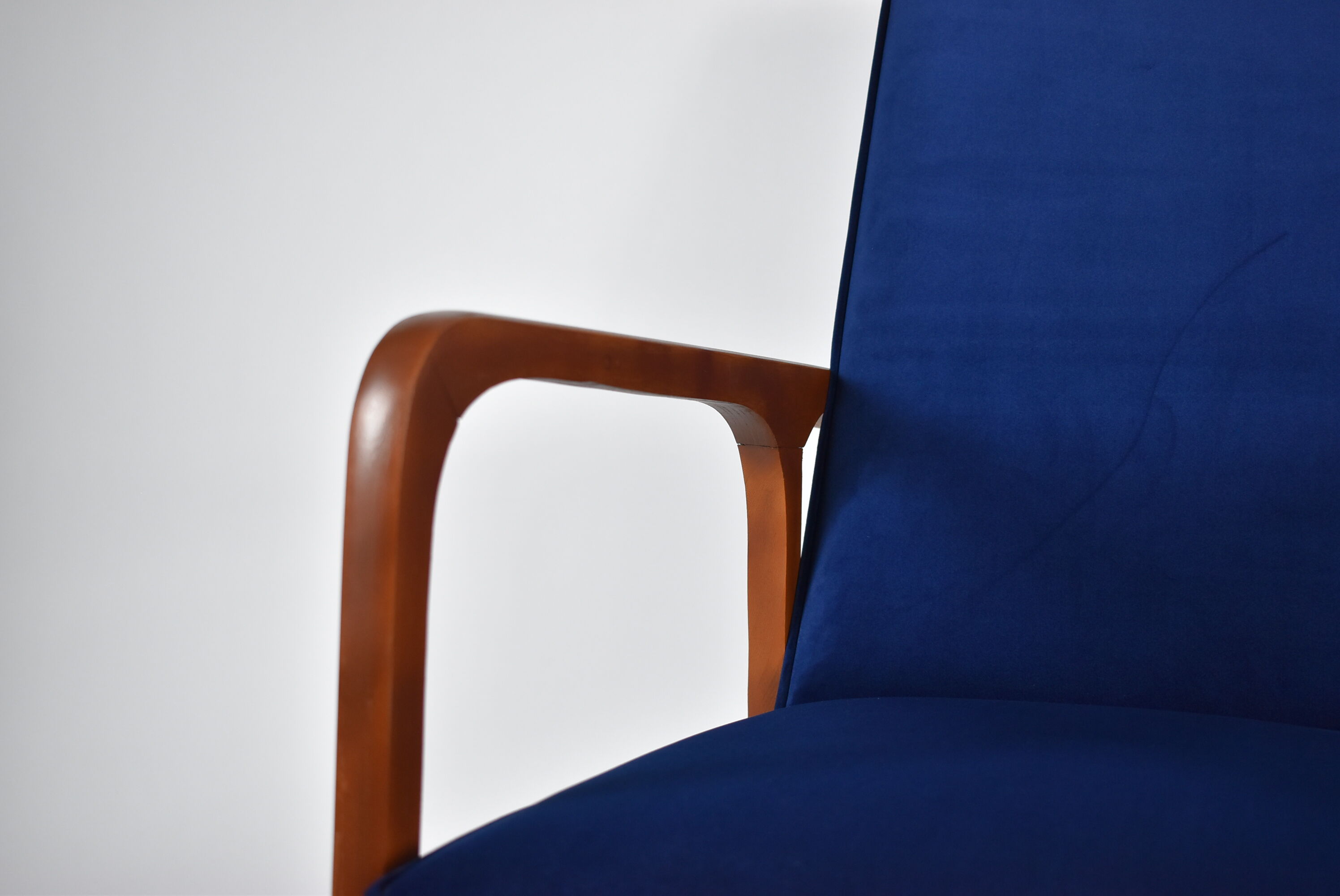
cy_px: 448
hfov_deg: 41.1
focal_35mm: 48
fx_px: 1788
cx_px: 670
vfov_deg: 28.1
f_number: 4.5
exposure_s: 1/125
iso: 900
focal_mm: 32
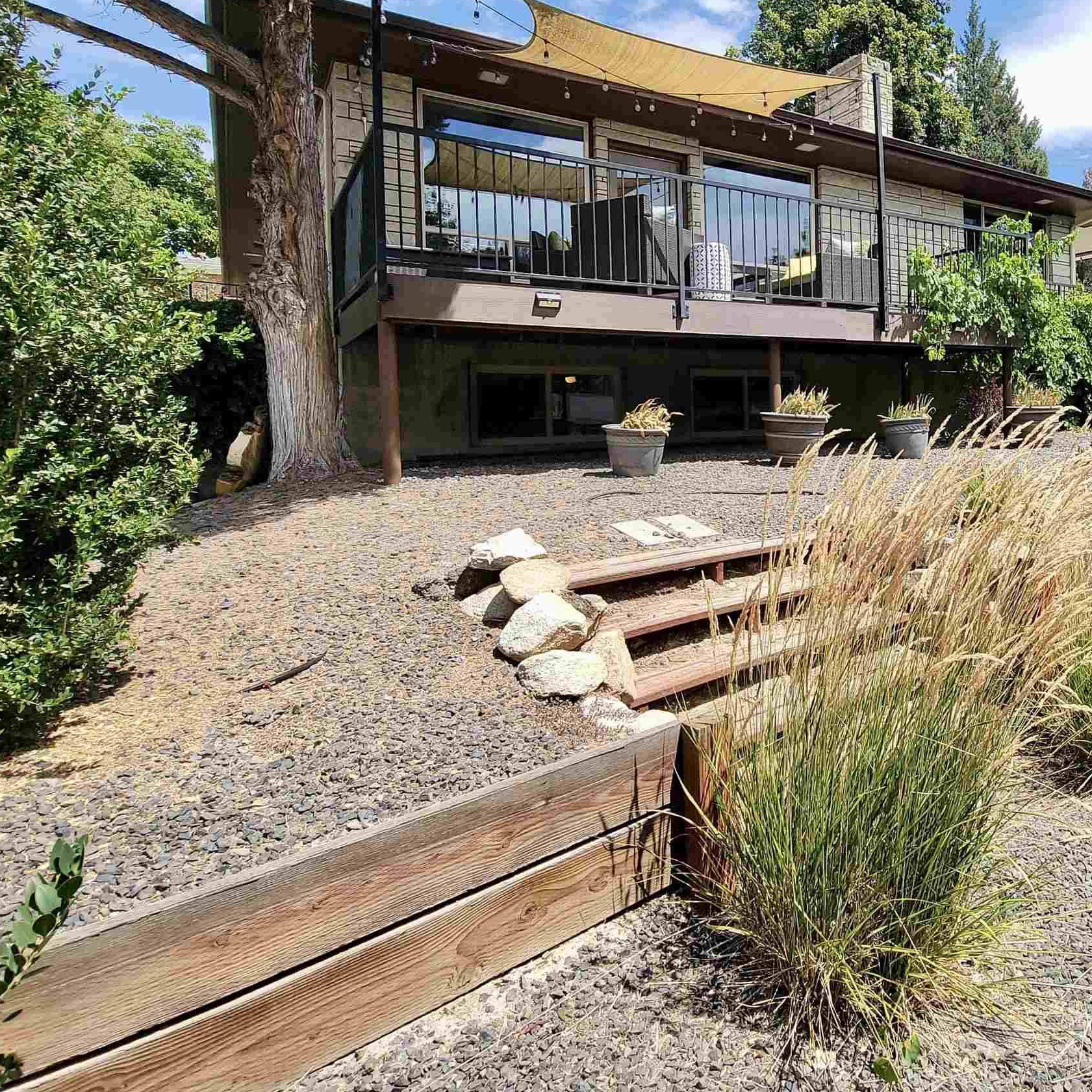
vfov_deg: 70.7
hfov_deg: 65.5
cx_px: 877
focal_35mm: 21
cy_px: 396
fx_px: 749
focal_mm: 2.2
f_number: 2.2
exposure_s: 1/1058
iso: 50
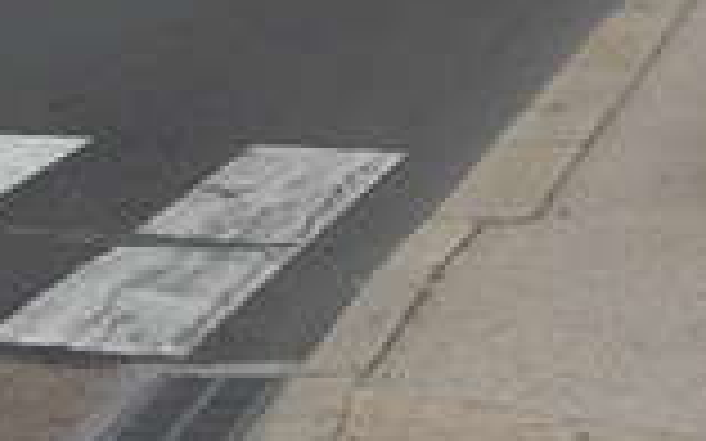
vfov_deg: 8.3
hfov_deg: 13.5
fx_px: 2962
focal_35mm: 154
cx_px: 535
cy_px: -302
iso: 79
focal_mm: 6.3
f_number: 2.9
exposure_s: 1/886
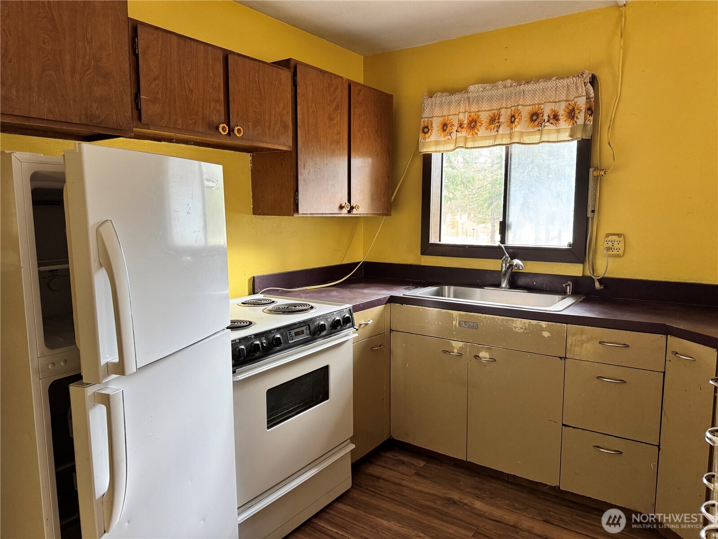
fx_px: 498
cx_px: 359
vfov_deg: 56.8
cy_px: 270
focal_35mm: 24
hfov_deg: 71.6
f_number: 1.78
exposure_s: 1/60
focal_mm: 6.76
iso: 250
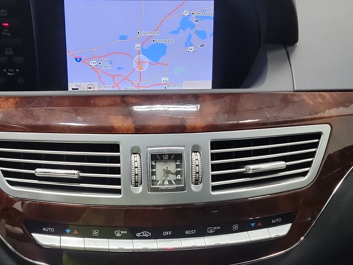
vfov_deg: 30.4
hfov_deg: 40.1
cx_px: 130
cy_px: 198
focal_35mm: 47
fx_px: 479
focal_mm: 6.7
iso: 885
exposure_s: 1/39
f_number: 1.8
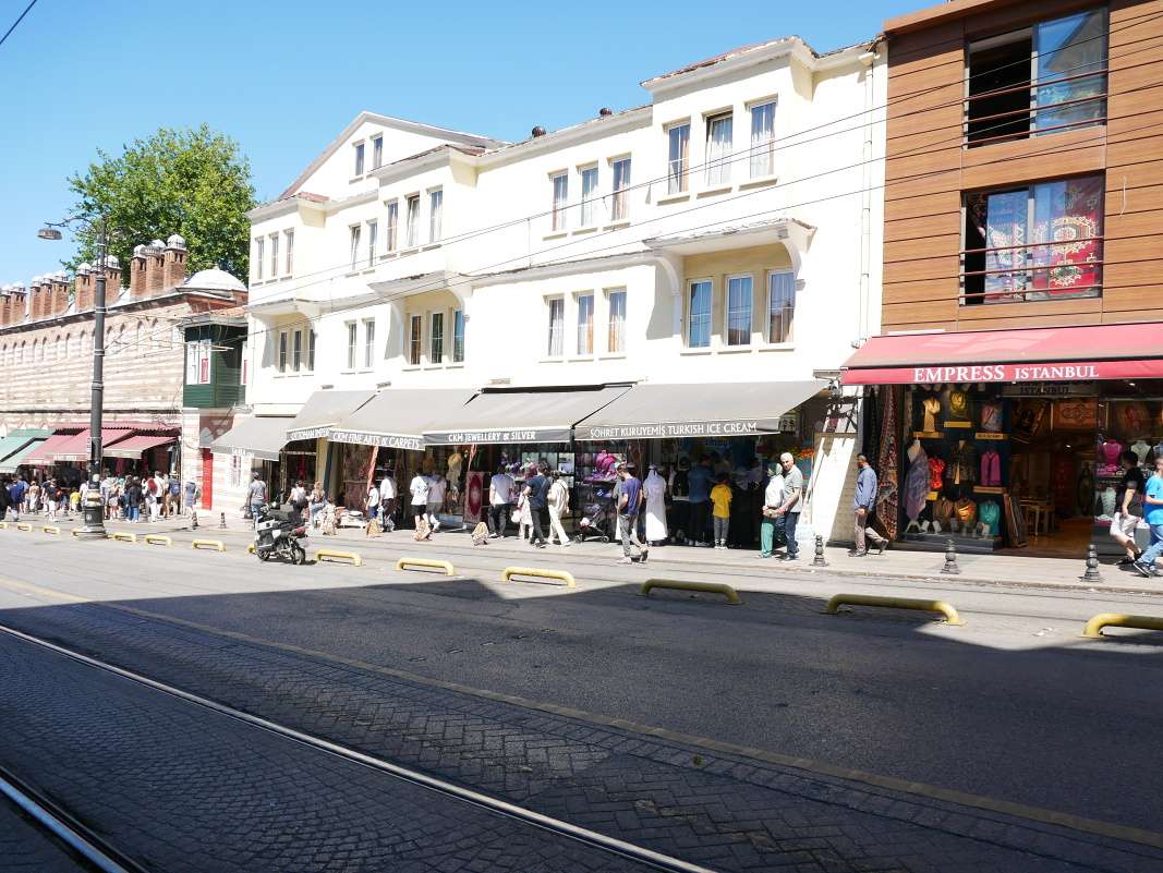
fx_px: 807
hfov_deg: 71.6
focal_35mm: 24
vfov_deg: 56.8
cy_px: 436
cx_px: 582
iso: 200
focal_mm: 12
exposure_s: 1/320
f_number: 6.3
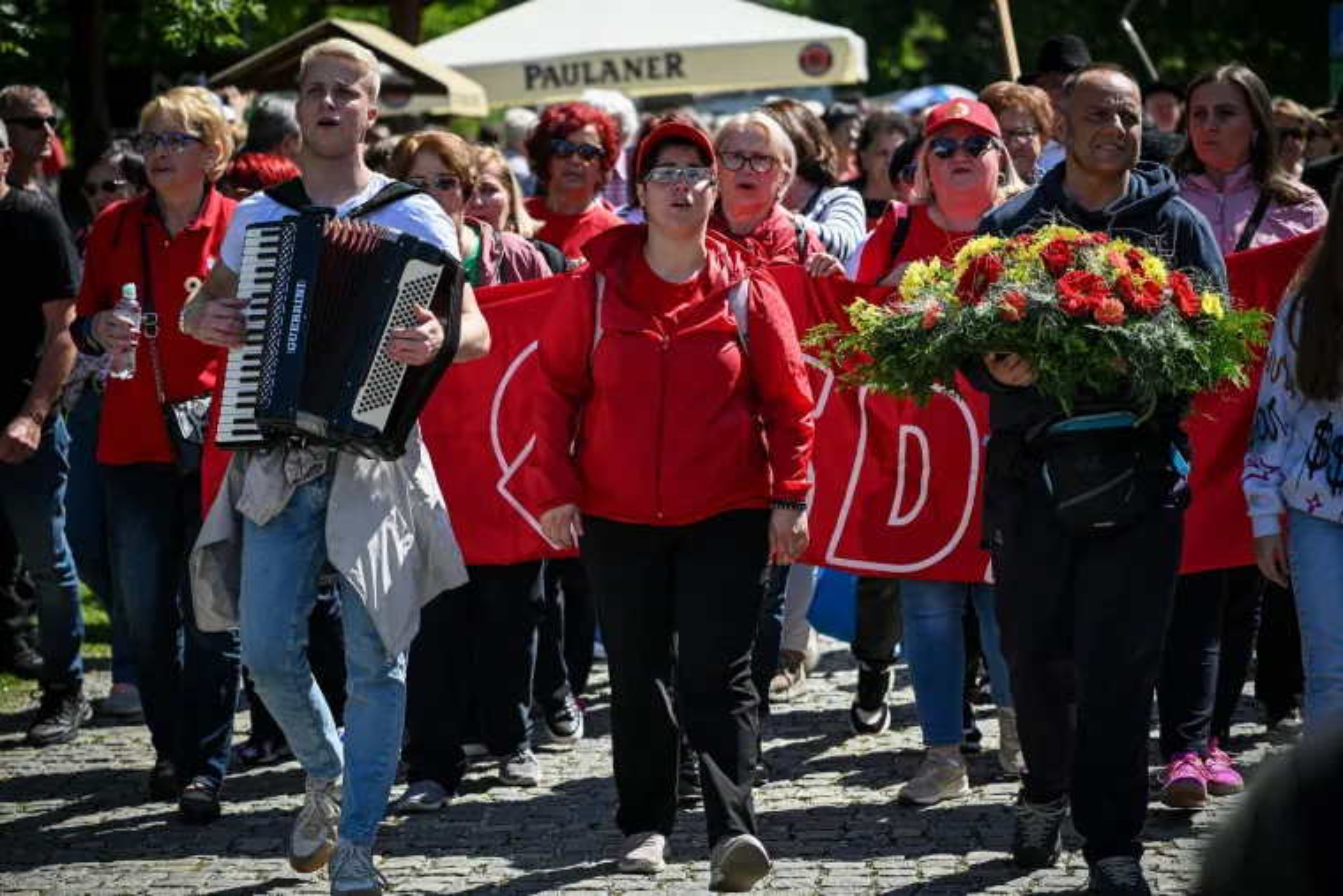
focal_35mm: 120
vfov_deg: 11.4
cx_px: 672
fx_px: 4477
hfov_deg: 17.1
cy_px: 448
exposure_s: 1/1600
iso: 250
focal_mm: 120
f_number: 4
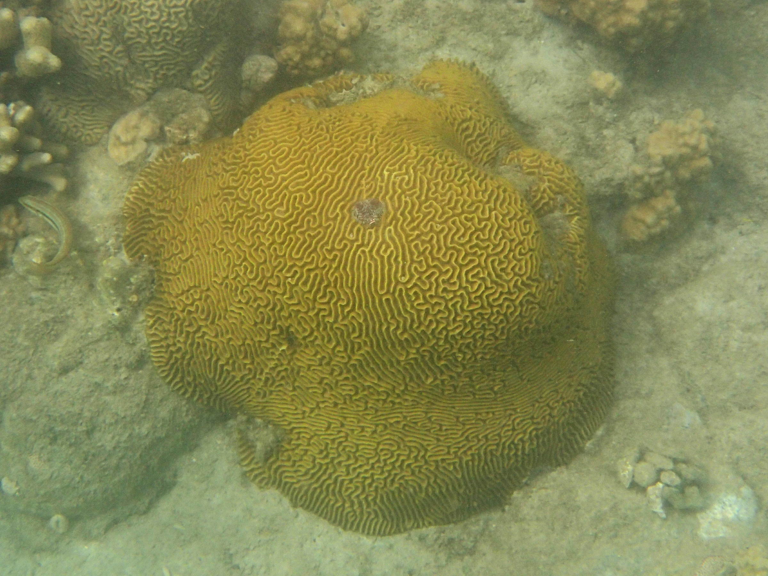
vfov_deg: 22.6
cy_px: 288
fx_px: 1442
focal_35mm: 65
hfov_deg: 29.8
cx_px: 384
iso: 100
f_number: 5
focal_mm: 11.8
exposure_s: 1/320
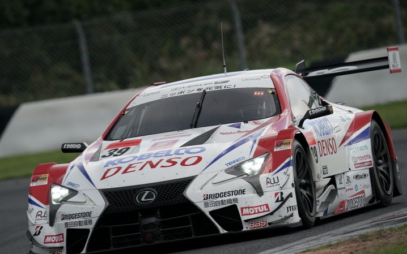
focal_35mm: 500
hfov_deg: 4.2
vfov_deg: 2.6
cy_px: 135
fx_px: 5547
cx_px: 204
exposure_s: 1/500
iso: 200
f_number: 8
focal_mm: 489
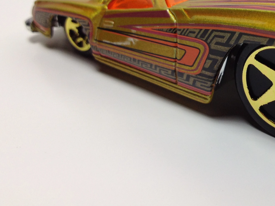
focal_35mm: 74
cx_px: 272
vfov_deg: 19.5
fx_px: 588
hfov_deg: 25.1
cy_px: 21
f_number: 2.4
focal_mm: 4.28
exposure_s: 1/137
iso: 50
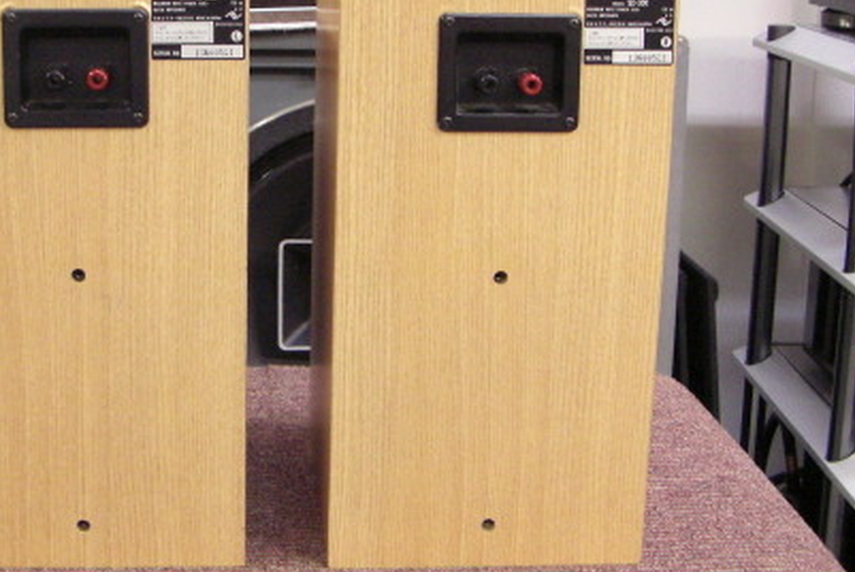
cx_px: 305
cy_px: 201
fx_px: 1497
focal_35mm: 63
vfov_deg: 21.5
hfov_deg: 31.7
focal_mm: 6.3
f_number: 3.4
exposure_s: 1/25
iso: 400
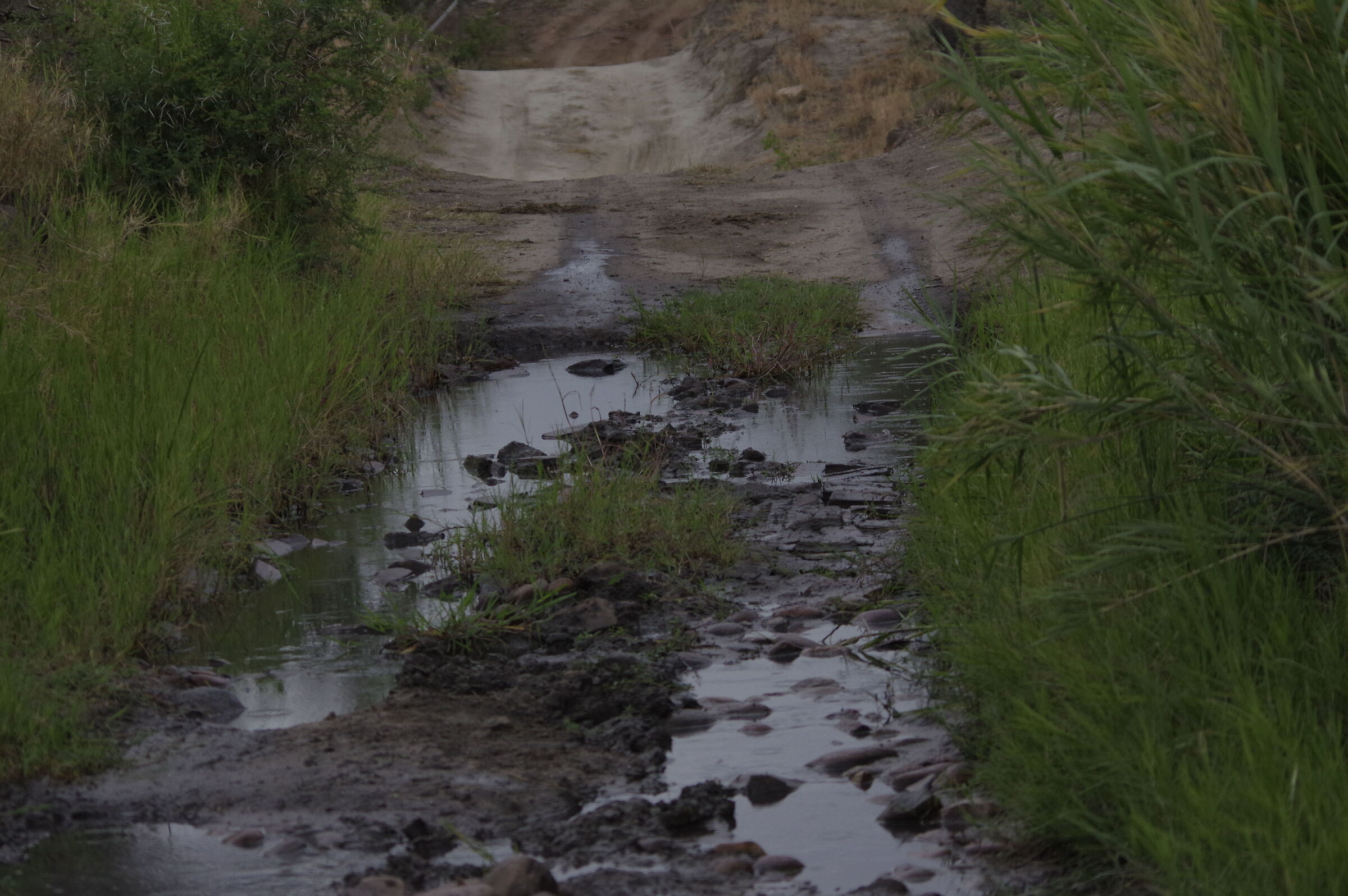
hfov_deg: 12.7
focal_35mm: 162
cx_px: 674
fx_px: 6061
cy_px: 448
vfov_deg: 8.5
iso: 1000
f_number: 5.6
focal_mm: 107.5
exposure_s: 1/2500
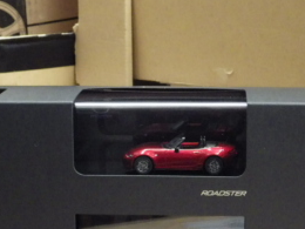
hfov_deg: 19.4
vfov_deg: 14.5
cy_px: 196
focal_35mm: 101
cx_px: 163
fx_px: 890
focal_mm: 7.4
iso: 800
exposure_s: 1/25
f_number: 3.6
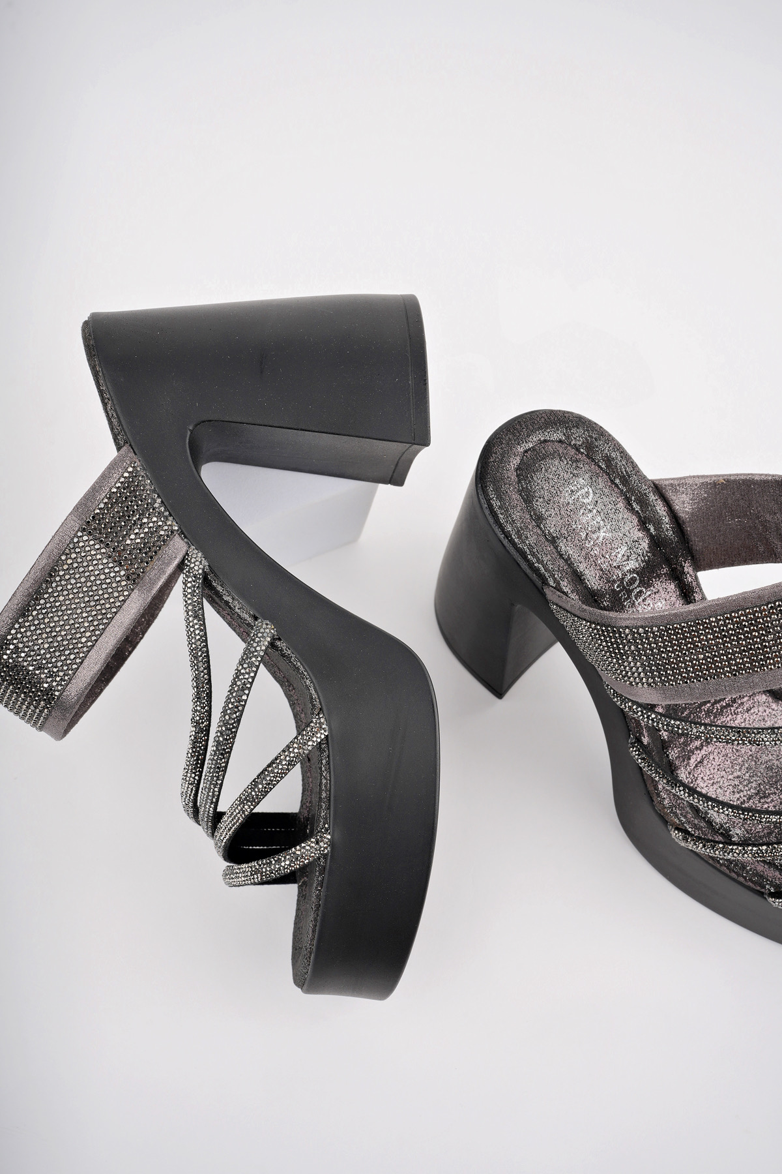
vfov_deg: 54.4
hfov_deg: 37.9
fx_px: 1140
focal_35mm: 35
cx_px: 391
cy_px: 587
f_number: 13
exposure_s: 1/200
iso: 125
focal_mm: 35
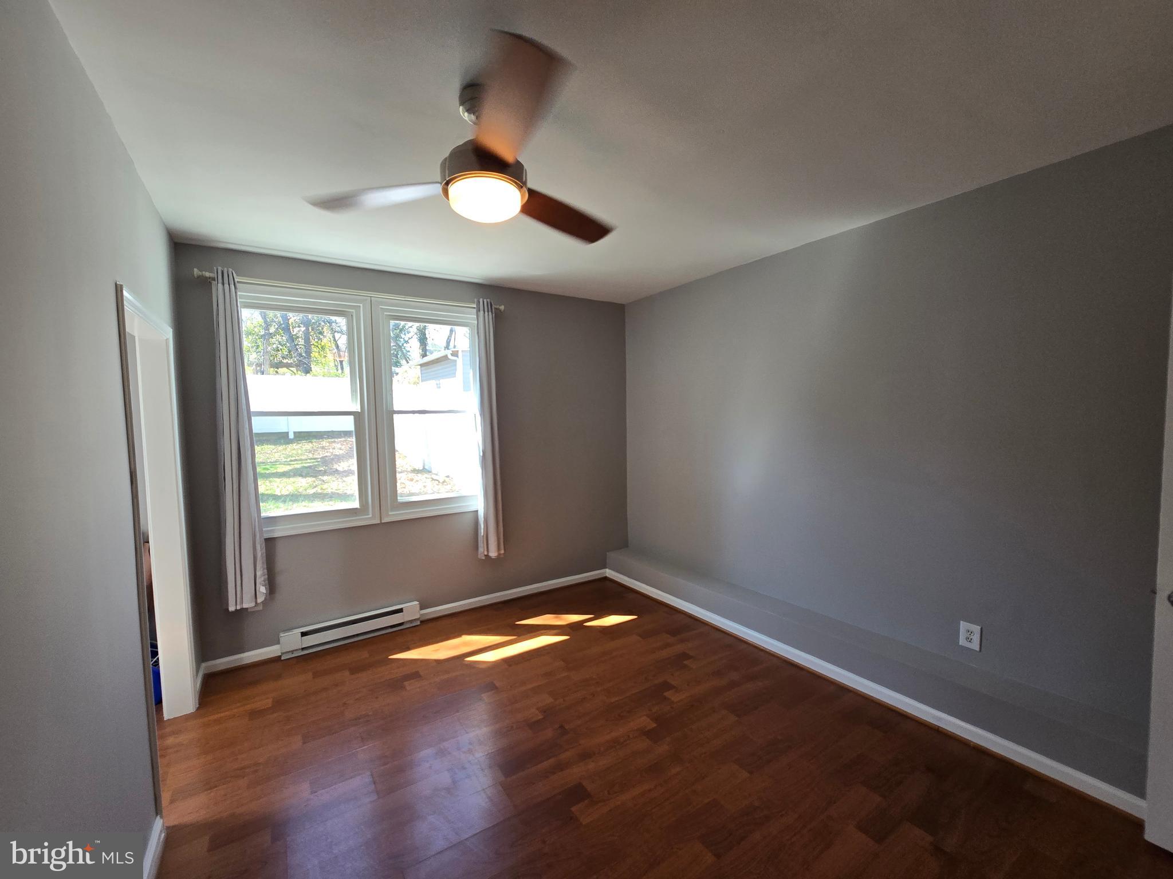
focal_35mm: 13
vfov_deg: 89.9
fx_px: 441
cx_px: 586
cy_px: 440
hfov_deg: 106.2
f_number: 2.2
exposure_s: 1/120
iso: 64
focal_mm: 2.2
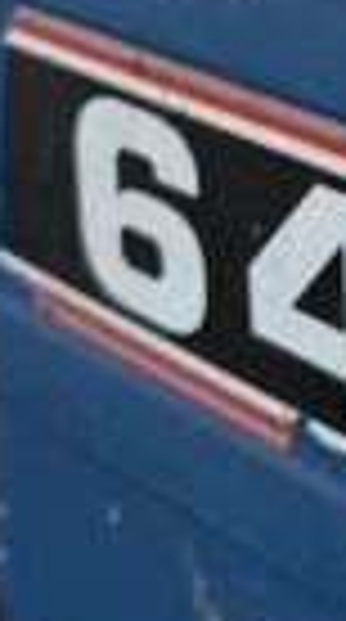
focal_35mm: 152
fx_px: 2494
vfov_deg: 13.6
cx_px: 840
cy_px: -194
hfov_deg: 7.4
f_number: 1.78
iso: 100
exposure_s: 1/3145
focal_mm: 6.76
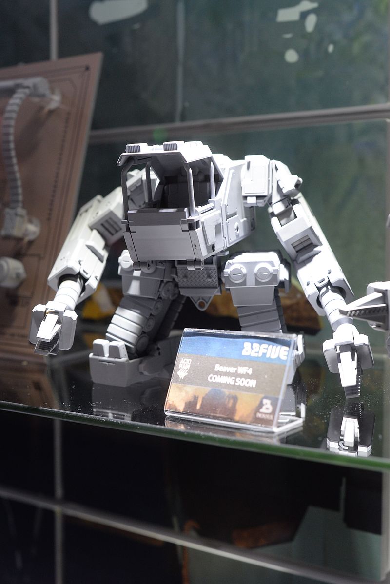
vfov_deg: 39.6
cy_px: 292
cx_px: 195
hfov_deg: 27.0
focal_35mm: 50
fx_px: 811
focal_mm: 50
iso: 2000
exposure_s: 1/100
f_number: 5.6
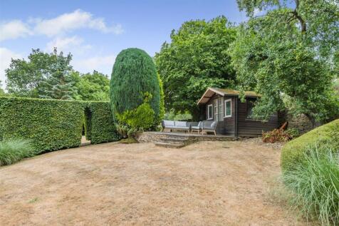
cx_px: 170
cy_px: 113
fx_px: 188
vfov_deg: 61.9
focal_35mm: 20
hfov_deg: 84.0
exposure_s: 1/200
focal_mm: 20
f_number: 8
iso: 200
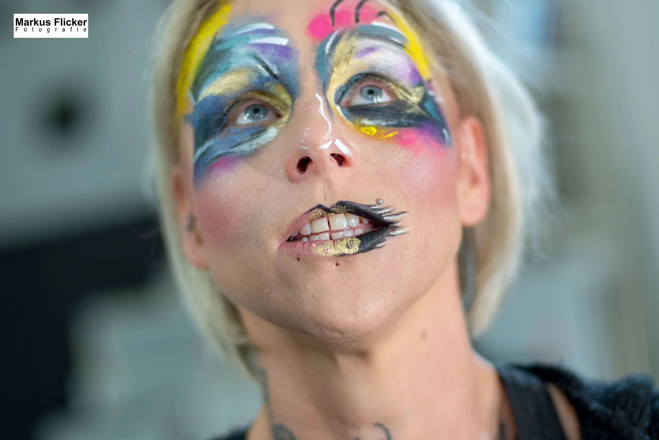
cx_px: 330
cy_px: 220
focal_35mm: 75
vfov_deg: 18.2
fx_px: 1373
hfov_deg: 27.0
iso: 400
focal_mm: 50
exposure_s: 1/125
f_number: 2
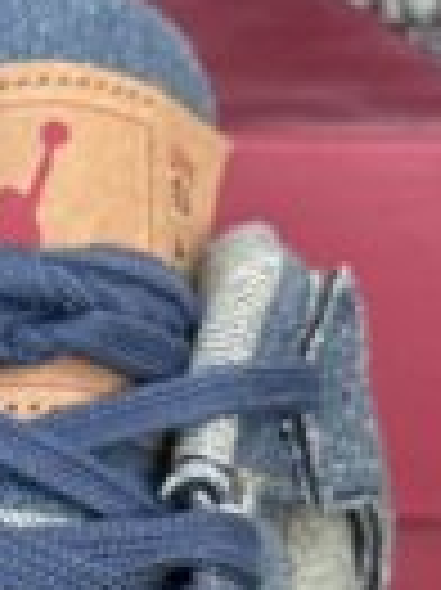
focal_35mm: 188
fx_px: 3199
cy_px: 703
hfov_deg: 7.6
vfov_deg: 10.4
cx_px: -414
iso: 400
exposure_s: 1/50
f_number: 1.78
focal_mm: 6.86
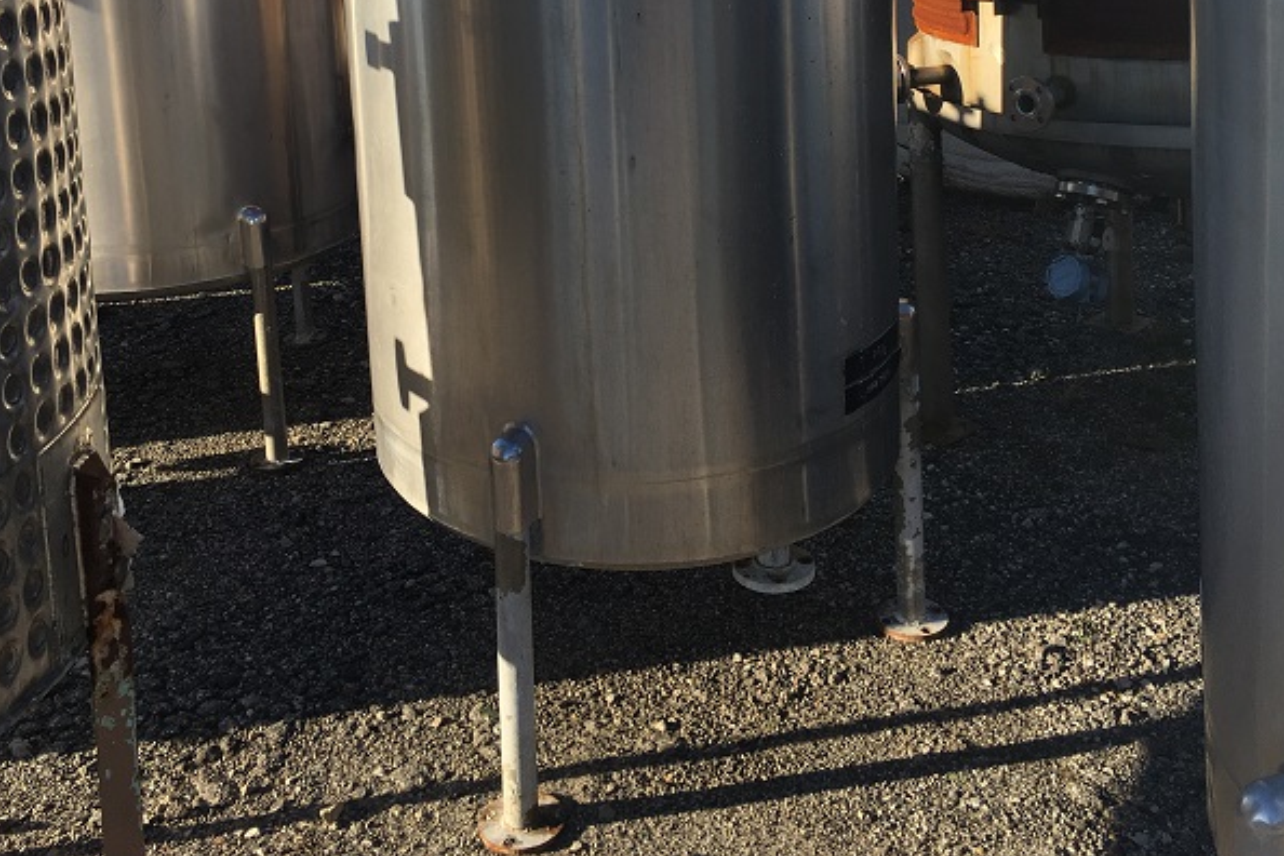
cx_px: 643
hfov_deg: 47.4
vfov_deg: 30.6
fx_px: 1462
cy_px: 29
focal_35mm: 41
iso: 25
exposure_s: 1/894
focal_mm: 4.15
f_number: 2.2
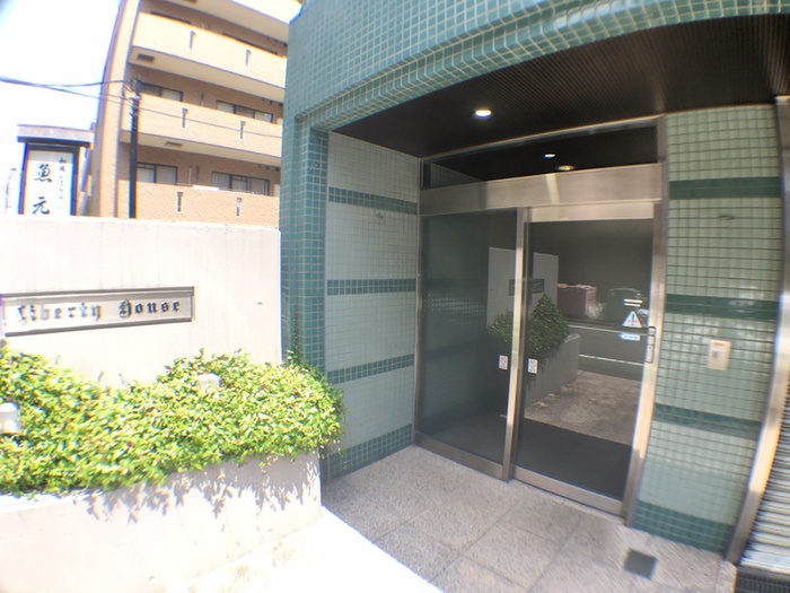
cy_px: 296
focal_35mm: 29
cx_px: 395
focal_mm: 4.15
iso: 25
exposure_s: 1/256
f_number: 2.2
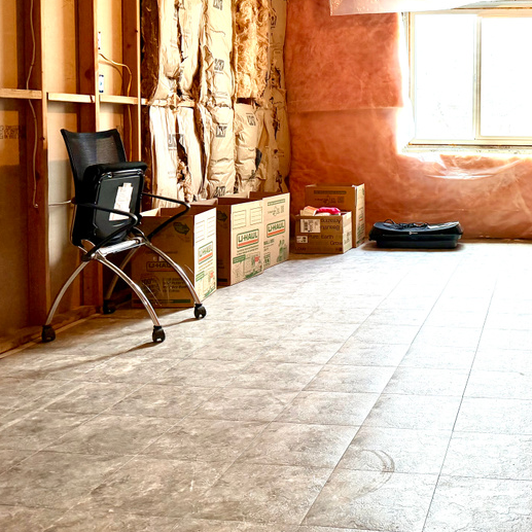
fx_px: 730
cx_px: 458
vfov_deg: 39.4
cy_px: 166
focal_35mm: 42
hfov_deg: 37.9
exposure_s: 1/60
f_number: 1.78
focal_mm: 6.76
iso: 200
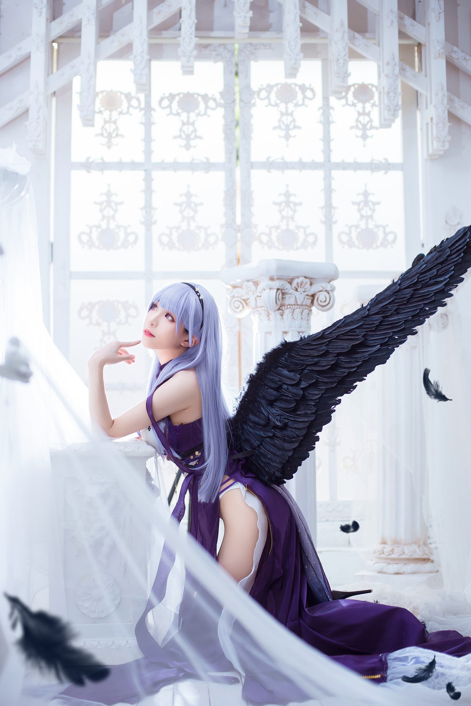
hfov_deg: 27.0
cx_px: 236
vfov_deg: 39.6
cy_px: 353
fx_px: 980
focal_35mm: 50
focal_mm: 50
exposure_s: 1/200
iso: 200
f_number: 2.8
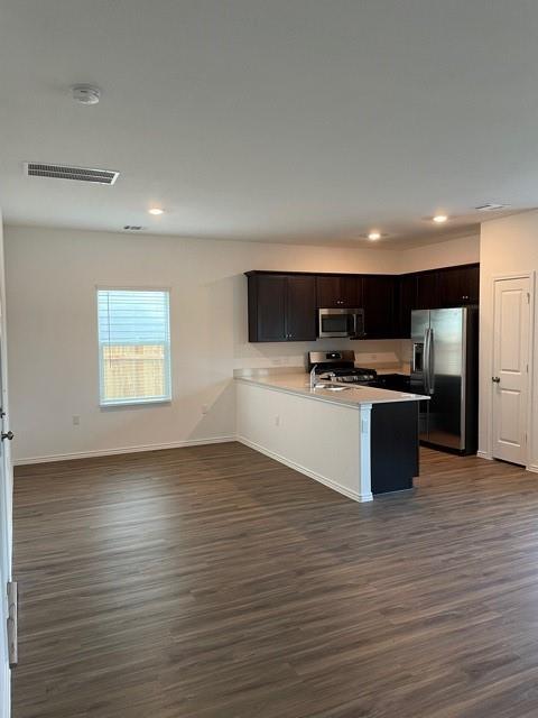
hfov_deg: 53.1
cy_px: 359
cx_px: 269
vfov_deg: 67.3
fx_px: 539
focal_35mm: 26
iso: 125
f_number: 1.6
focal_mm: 4.2
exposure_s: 1/60
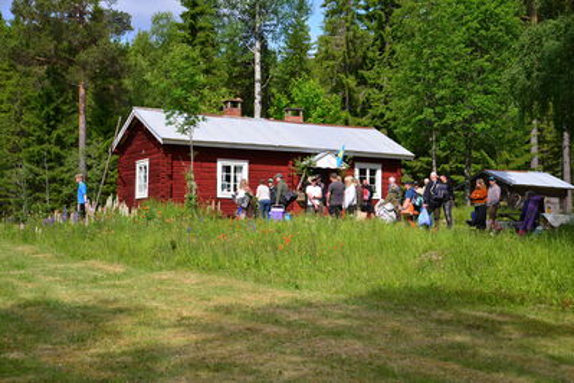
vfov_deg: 23.4
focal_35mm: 58
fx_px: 925
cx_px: 287
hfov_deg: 34.5
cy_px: 192
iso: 100
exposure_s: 1/400
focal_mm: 58
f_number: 5
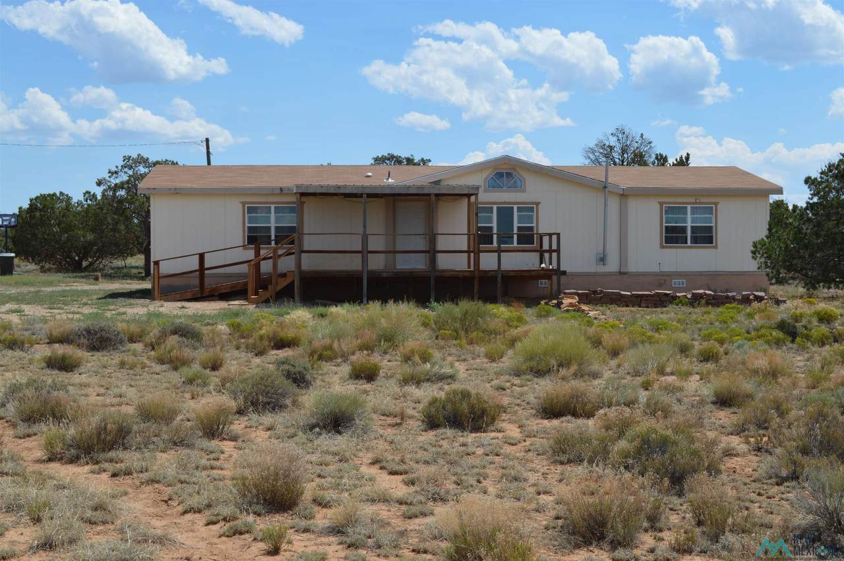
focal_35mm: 51
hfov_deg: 38.9
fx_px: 1195
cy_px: 280
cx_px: 422
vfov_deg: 26.4
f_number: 8
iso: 100
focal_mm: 34
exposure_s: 1/250
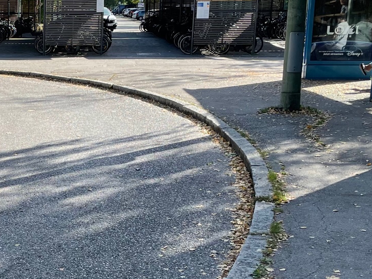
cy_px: 168
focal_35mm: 72
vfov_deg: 20.4
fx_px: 774
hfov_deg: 25.4
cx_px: -19
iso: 32
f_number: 1.6
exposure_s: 1/955
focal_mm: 4.2
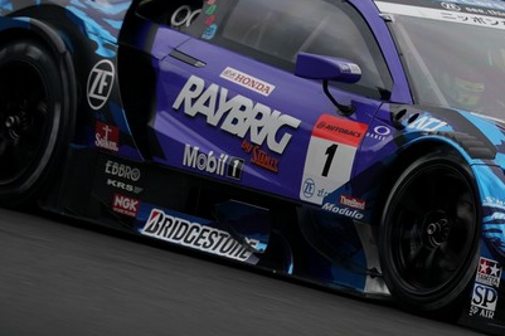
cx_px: 422
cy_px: 116
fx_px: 11175
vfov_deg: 1.7
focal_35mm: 797
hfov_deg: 2.6
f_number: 7.1
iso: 200
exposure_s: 1/500
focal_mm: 444
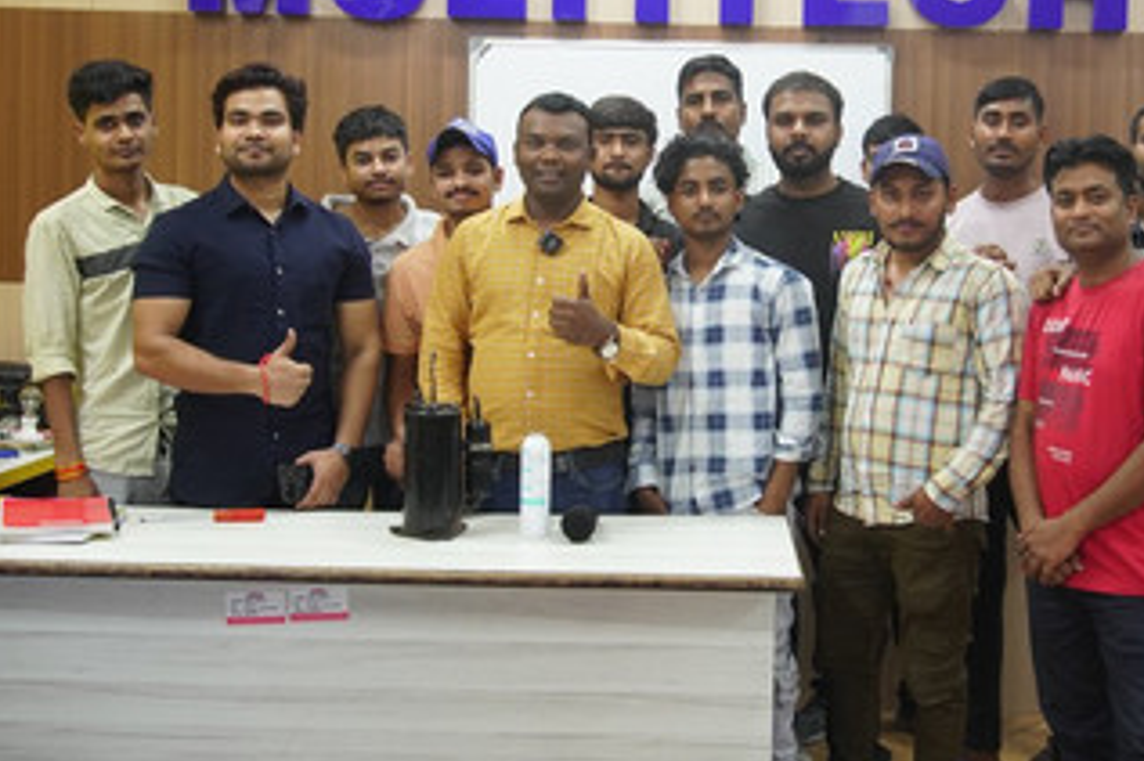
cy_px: 294
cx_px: 725
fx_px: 1652
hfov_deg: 37.9
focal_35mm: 52
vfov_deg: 25.9
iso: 1000
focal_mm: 22
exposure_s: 1/60
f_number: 5
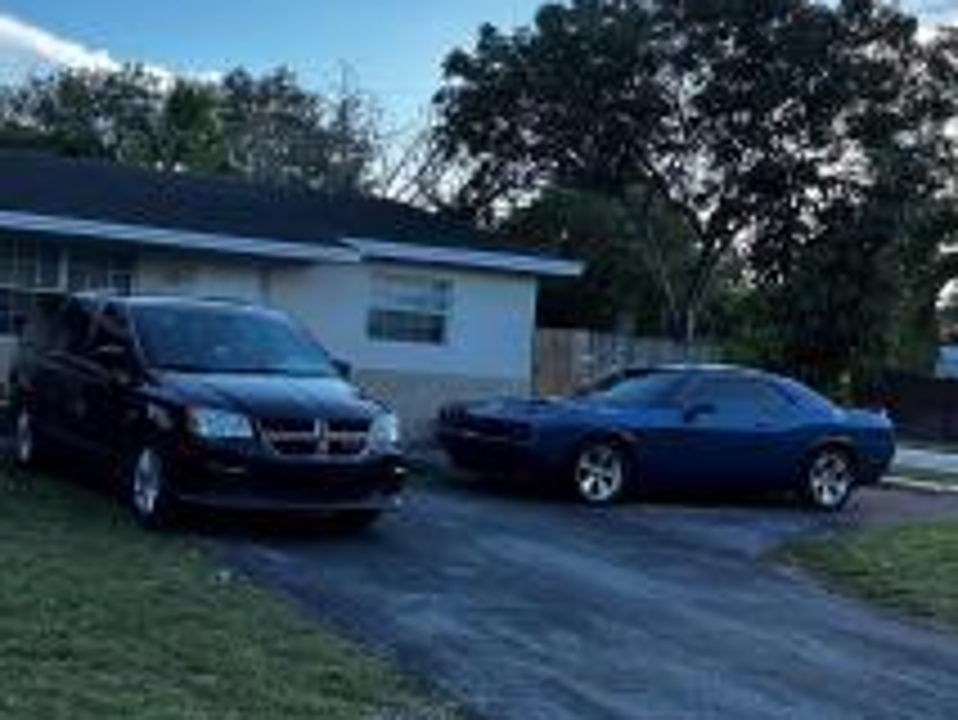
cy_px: 338
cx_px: 216
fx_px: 1246
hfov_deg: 40.6
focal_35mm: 45
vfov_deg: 32.2
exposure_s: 1/1845
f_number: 1.78
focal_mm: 6.86
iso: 80
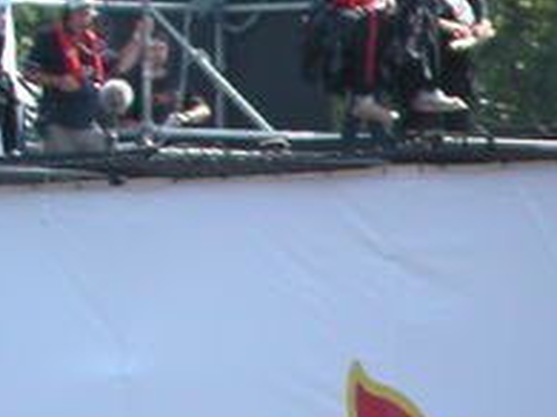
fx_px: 18445
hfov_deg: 1.7
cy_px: -331
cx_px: -531
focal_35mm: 1147
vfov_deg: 1.3
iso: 100
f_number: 4.7
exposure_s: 1/216
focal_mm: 71.2
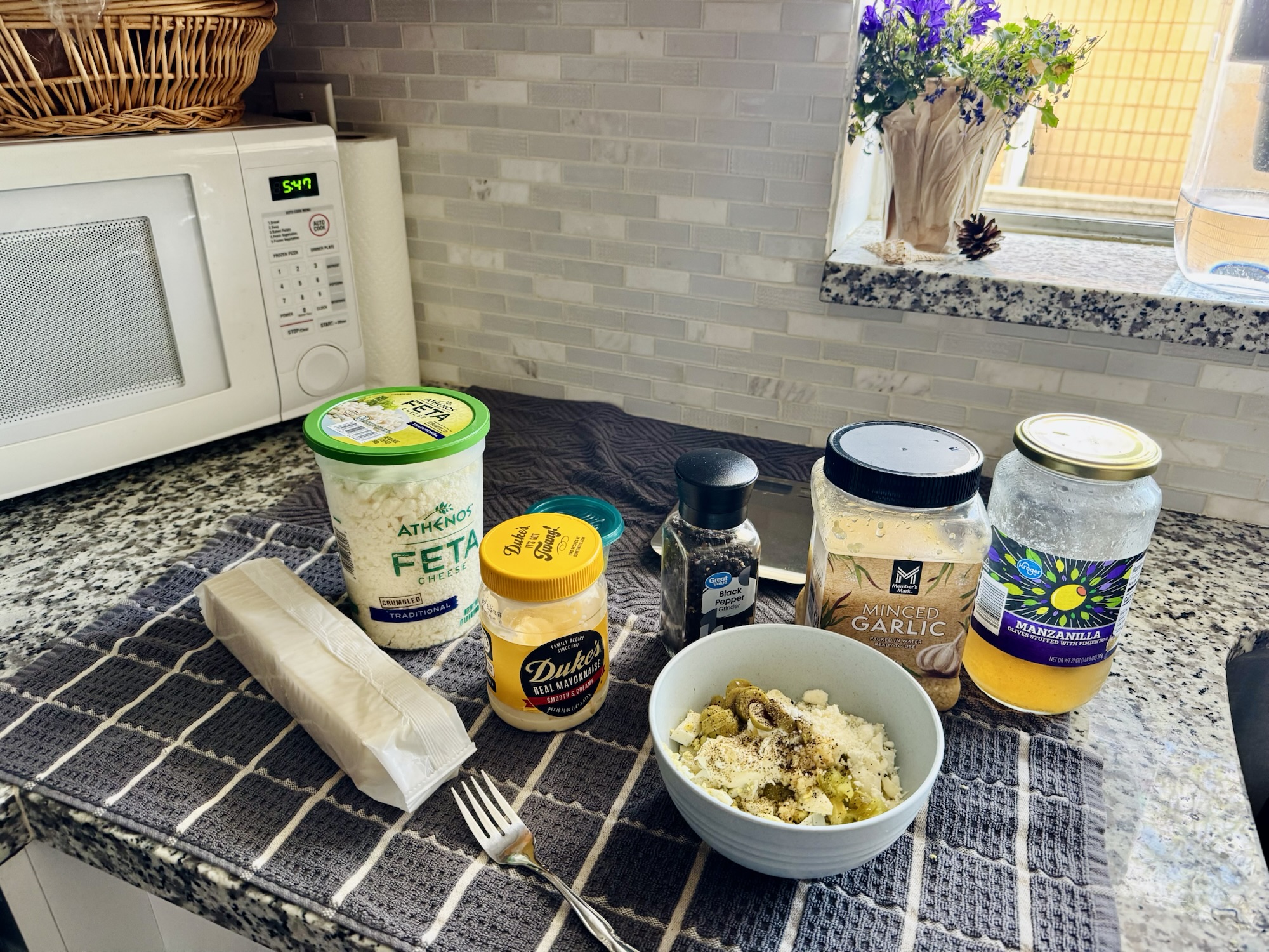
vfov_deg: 56.8
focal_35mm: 24
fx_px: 880
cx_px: 634
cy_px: 476
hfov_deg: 71.6
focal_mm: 6.76
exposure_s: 1/80
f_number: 1.78
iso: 200
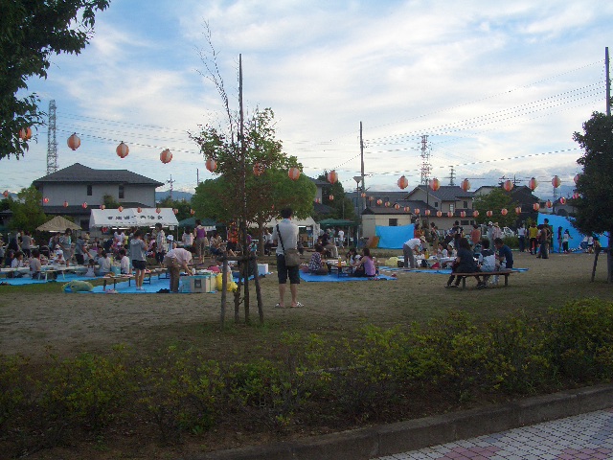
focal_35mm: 35
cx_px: 306
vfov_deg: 40.7
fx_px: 620
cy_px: 230
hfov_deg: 52.6
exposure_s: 1/160
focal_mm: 5.8
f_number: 4.3
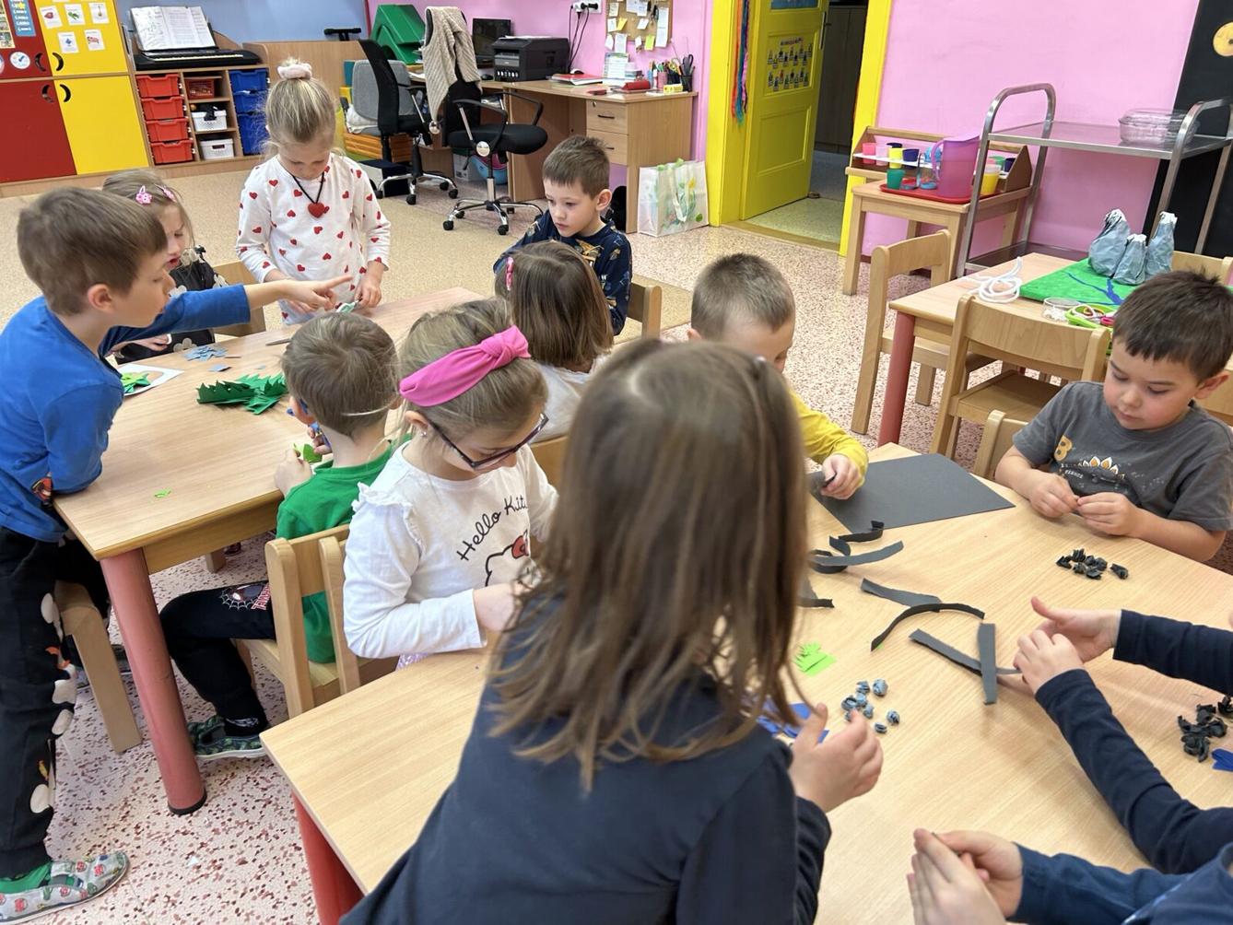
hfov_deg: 67.3
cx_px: 616
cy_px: 462
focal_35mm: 26
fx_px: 926
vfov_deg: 53.1
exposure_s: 1/100
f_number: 1.5
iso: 125
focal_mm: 5.7
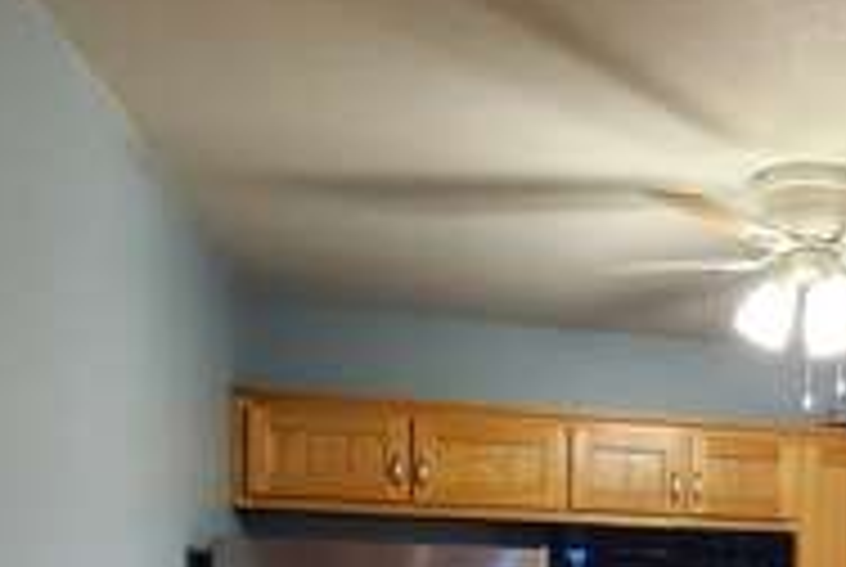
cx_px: 799
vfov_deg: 25.7
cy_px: 616
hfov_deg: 37.1
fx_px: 1153
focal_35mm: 49
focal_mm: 1.8
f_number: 2.2
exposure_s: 1/40
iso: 500
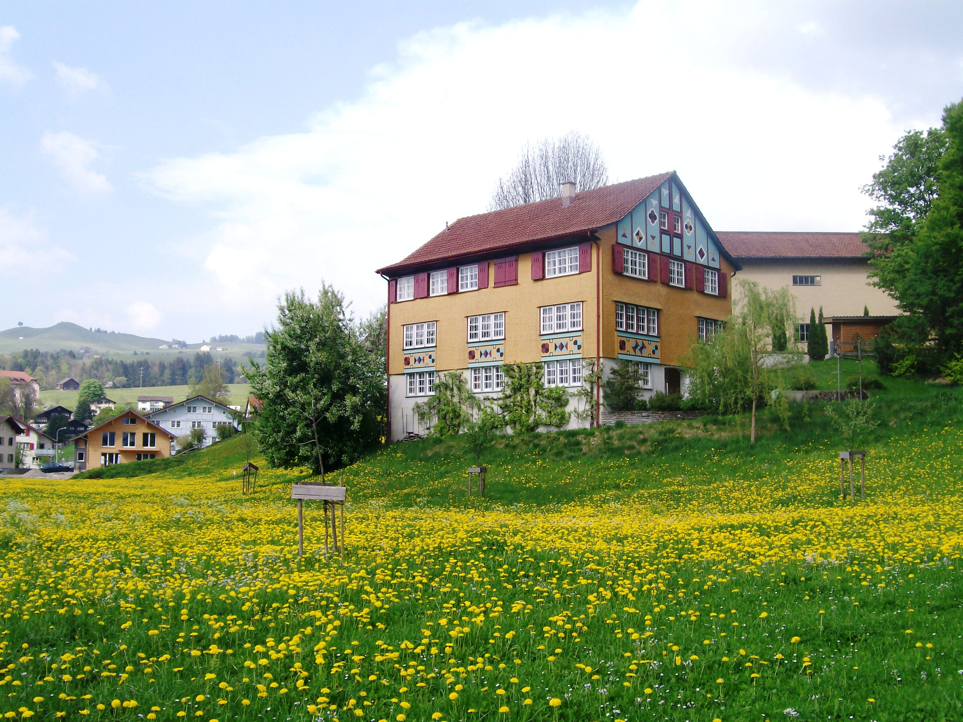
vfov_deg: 39.7
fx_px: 1002
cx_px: 482
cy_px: 361
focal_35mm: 36
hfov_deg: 51.4
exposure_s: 1/270
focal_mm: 6
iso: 80
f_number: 4.8
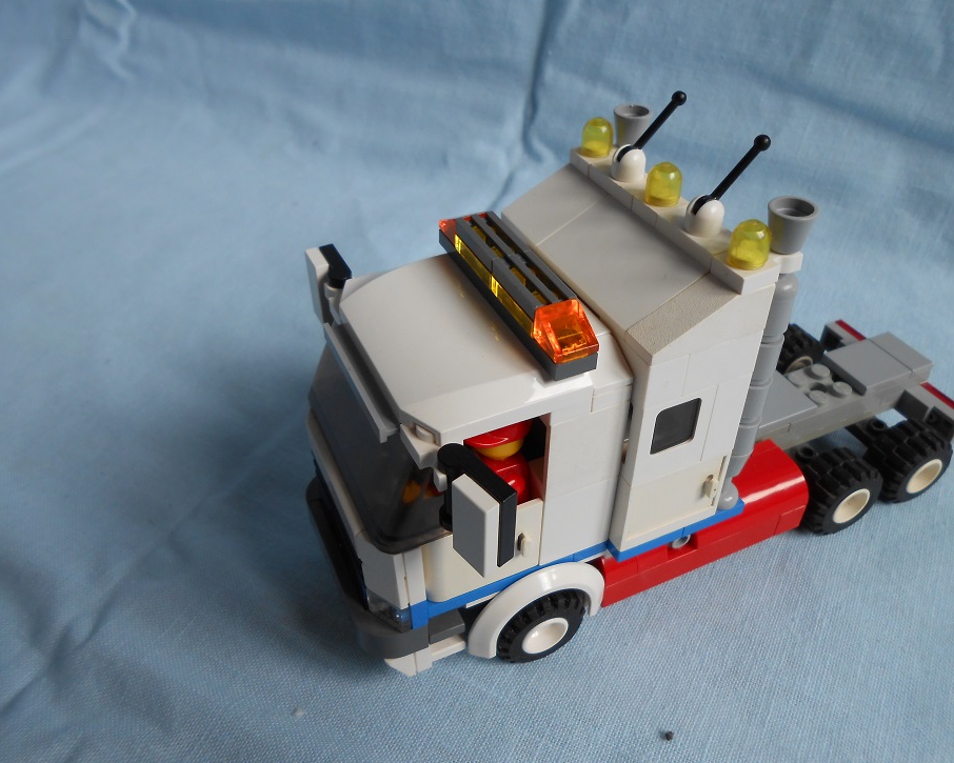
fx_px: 791
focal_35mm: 28
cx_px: 464
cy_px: 369
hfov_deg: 62.2
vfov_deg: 51.5
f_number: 3.5
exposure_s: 1/30
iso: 100
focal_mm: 4.6
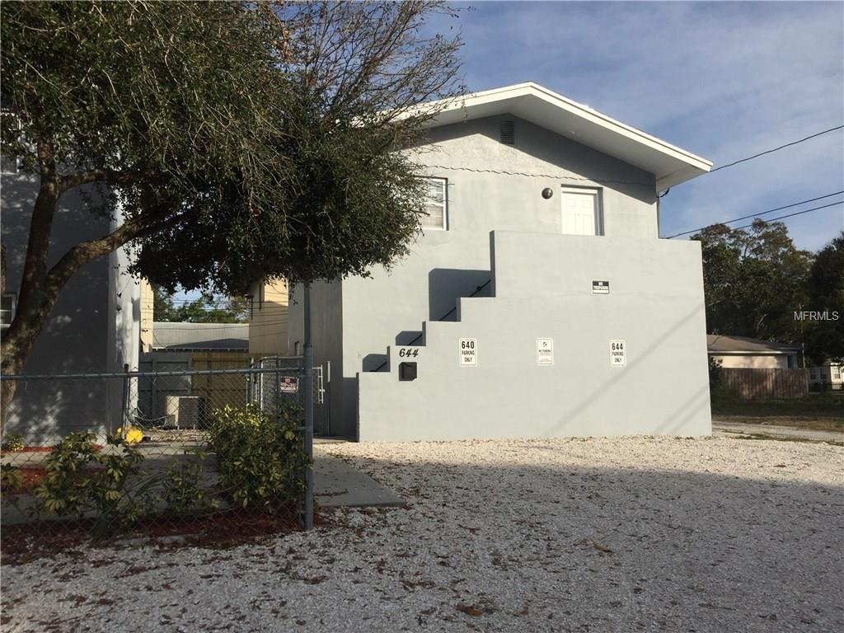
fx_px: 707
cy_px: 316
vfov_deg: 48.2
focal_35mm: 29
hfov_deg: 61.7
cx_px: 422
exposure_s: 1/3968
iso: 32
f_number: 2.2
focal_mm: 4.15
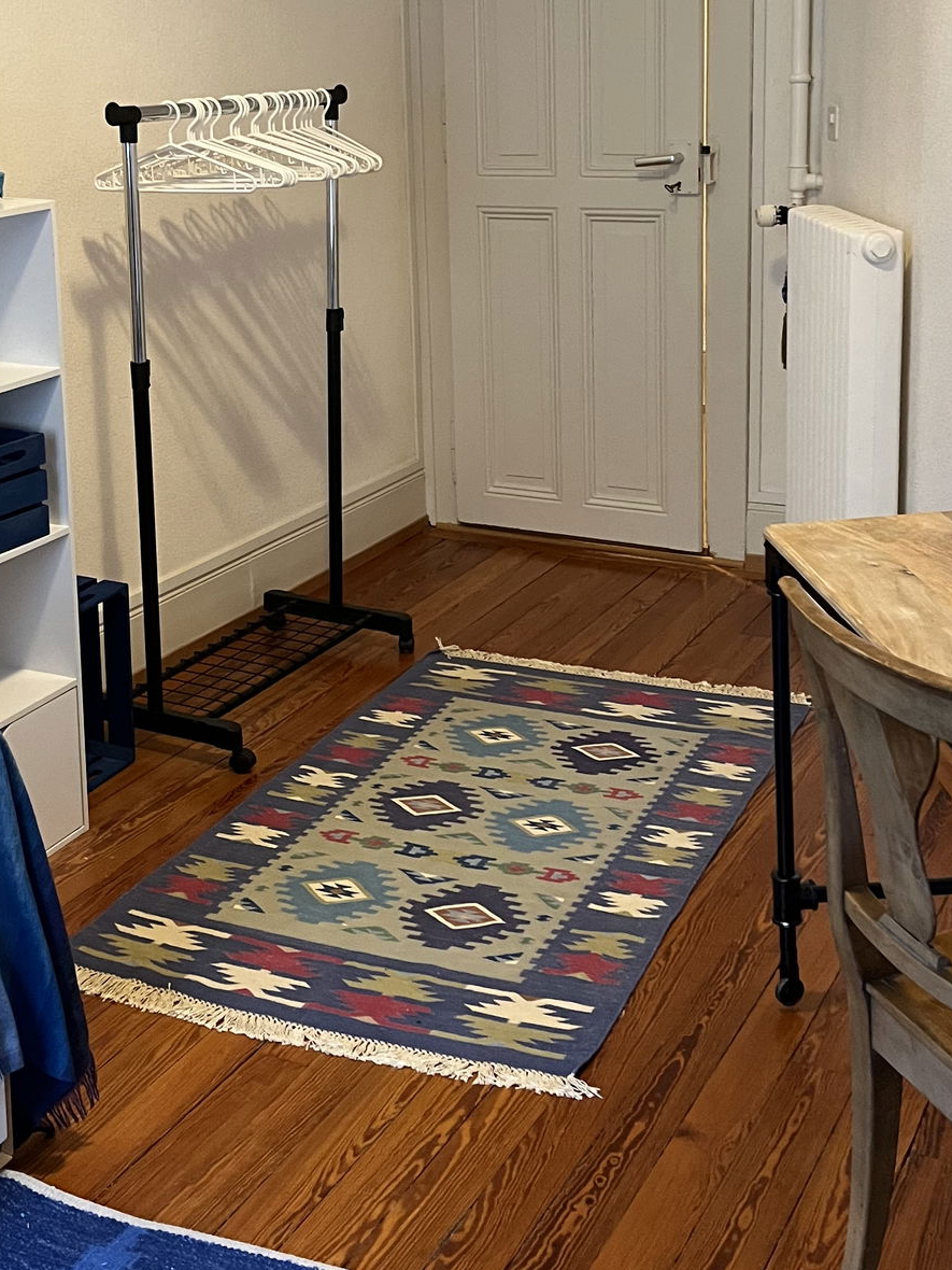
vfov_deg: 39.8
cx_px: 468
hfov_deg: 30.9
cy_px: 399
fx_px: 1723
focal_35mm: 47
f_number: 1.6
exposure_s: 1/50
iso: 400
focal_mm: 5.1
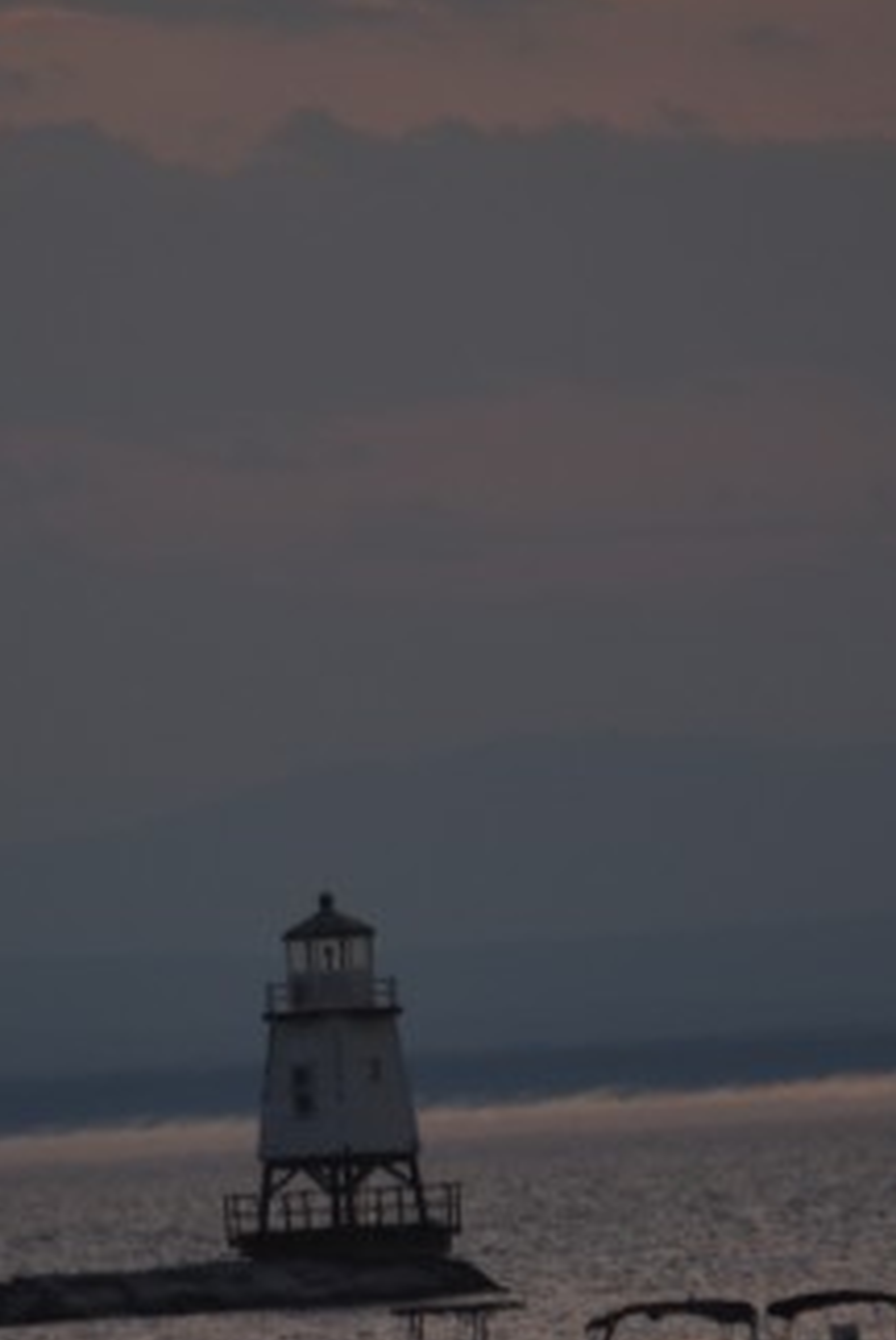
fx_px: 24883
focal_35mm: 668
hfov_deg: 2.1
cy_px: 1008
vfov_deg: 3.1
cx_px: 286
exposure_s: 1/320
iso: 200
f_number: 5.6
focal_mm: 200
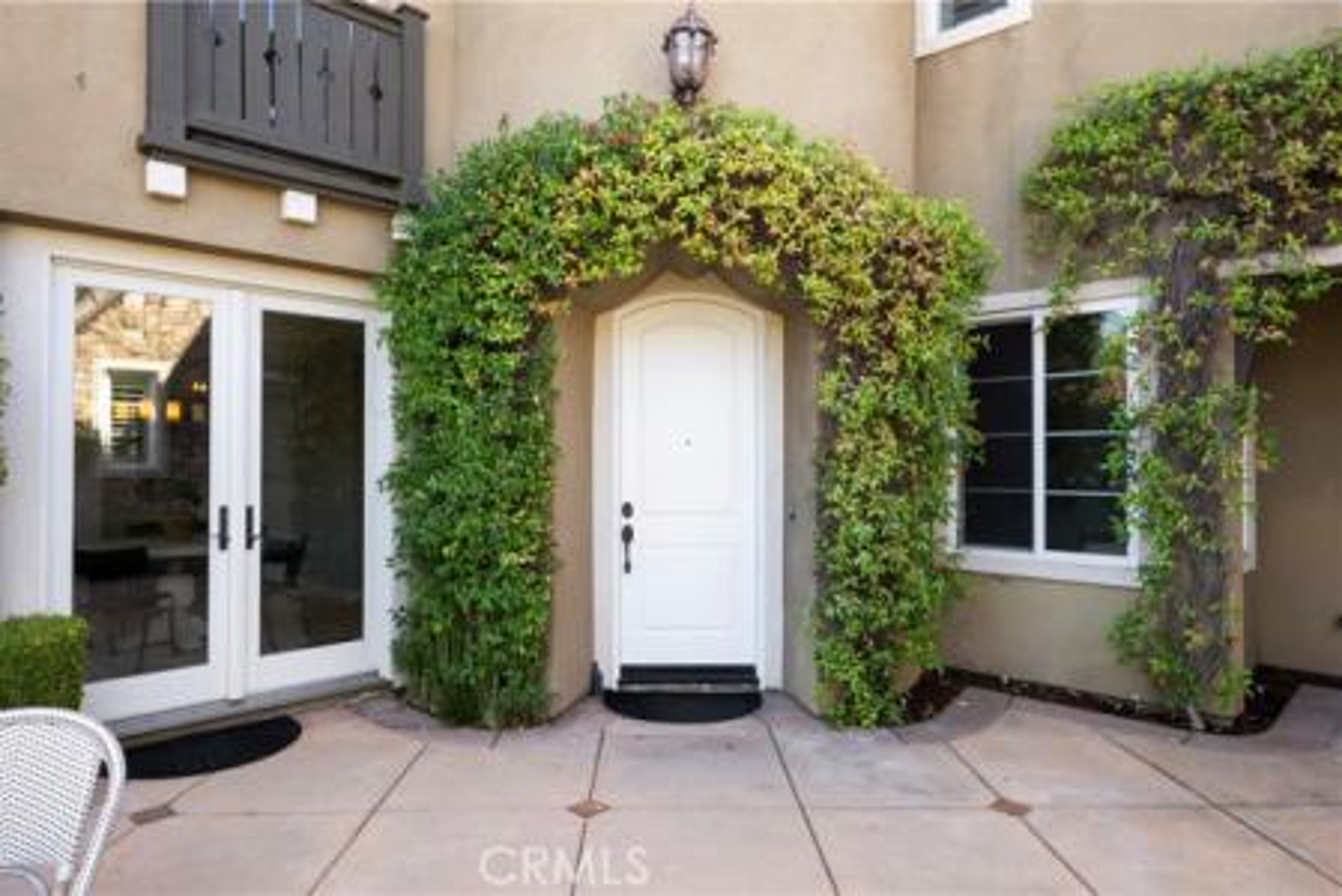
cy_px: 448
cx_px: 671
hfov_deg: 81.2
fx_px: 783
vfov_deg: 59.6
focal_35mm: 21
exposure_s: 1/8
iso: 640
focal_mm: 21
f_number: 22
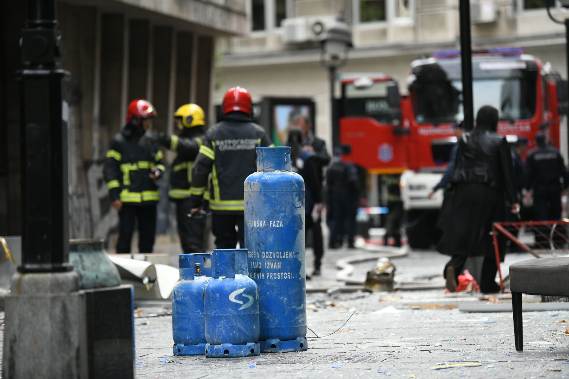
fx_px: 2371
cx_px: 284
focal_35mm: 150
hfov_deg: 13.7
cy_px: 190
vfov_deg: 9.1
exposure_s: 1/6400
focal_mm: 150
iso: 2500
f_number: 2.8
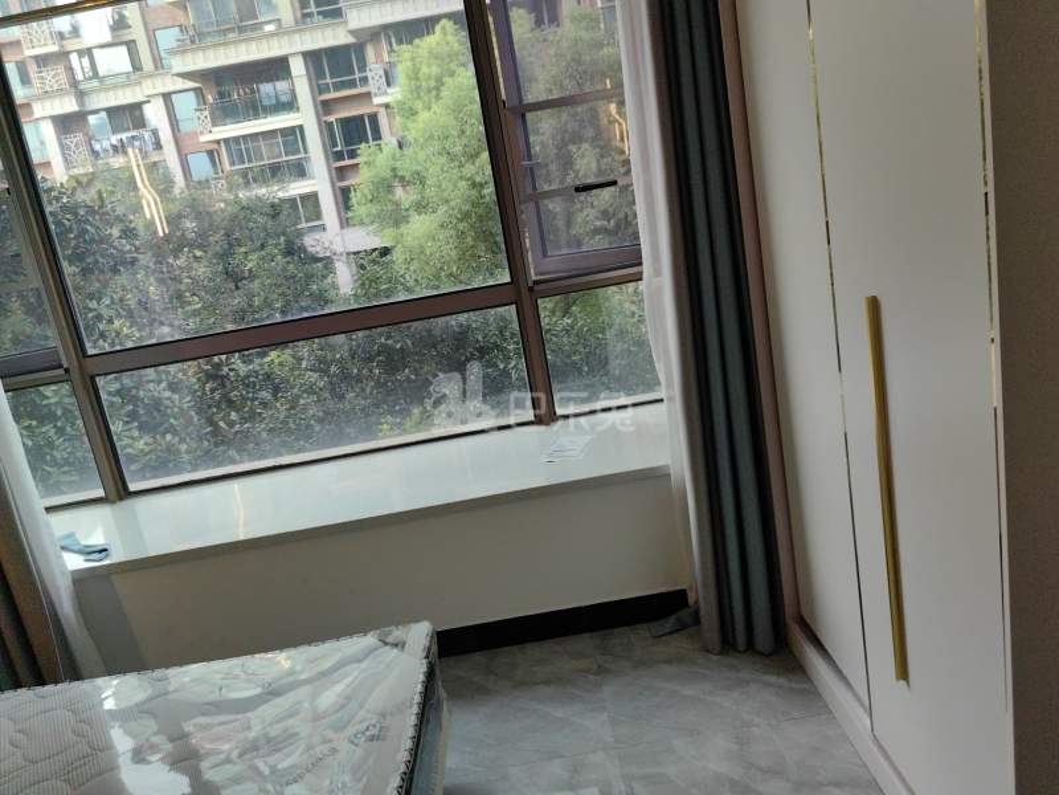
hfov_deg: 65.3
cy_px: 398
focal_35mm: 27
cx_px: 530
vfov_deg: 51.4
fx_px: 826
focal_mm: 5.75
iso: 160
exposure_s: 1/479
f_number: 1.4
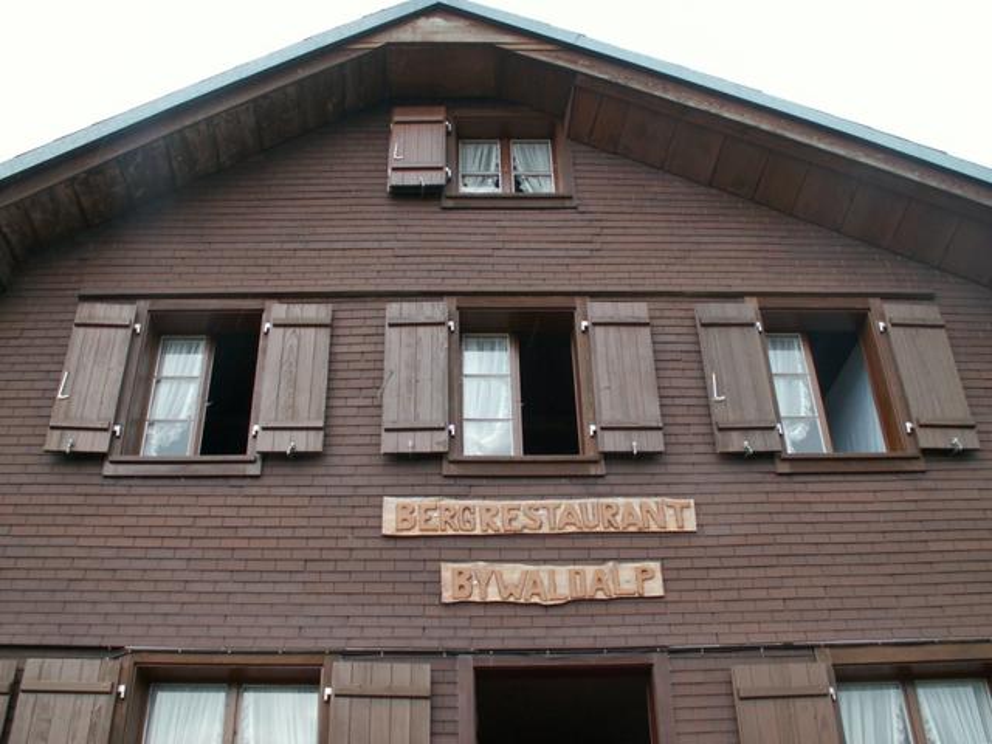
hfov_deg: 52.6
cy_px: 372
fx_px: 1003
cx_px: 496
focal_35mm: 35
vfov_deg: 40.7
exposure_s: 1/80
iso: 50
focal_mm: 5.86
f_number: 2.8
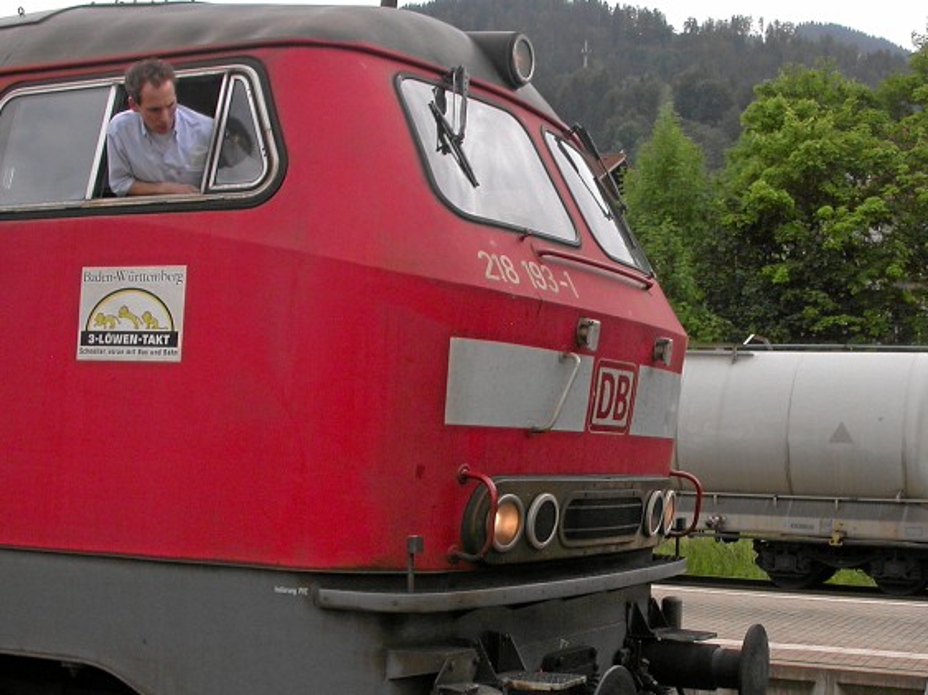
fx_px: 1447
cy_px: 481
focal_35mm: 54
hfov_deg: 35.4
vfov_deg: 26.8
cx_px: 580
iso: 100
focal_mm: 7.85
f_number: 6
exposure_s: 1/202
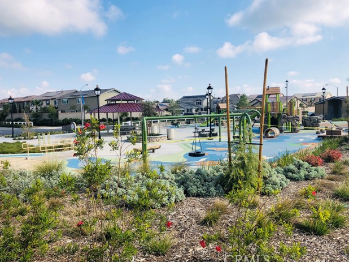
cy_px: 132
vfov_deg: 48.2
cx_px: 177
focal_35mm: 29
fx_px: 292
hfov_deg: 61.7
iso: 20
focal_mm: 4
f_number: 1.8
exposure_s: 1/2024
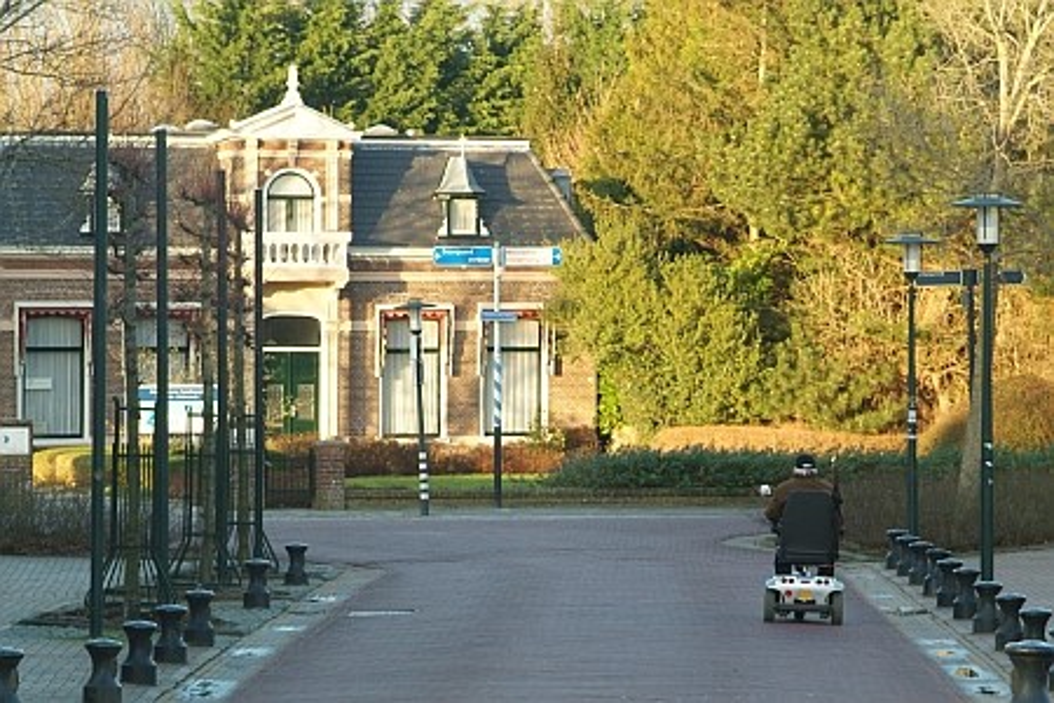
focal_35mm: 180
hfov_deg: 11.4
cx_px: 527
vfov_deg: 7.6
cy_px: 352
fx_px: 5270
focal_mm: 120
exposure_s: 1/30
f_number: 13
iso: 400
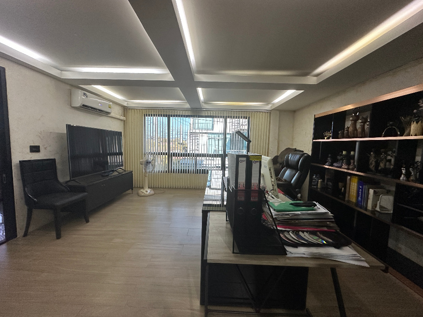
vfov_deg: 85.7
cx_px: 212
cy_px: 158
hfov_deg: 102.1
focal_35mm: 14
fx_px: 171
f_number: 2.2
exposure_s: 1/50
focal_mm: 2.22
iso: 250
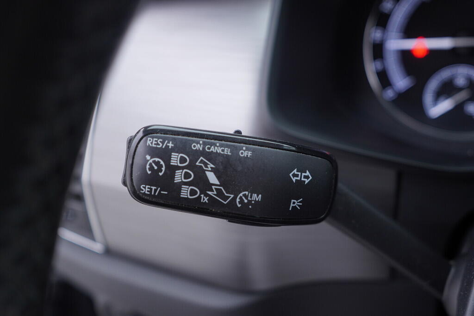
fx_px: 474
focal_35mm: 36
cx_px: 237
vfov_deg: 36.9
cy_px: 158
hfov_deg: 53.1
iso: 125
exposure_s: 1/40
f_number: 2.8
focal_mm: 24
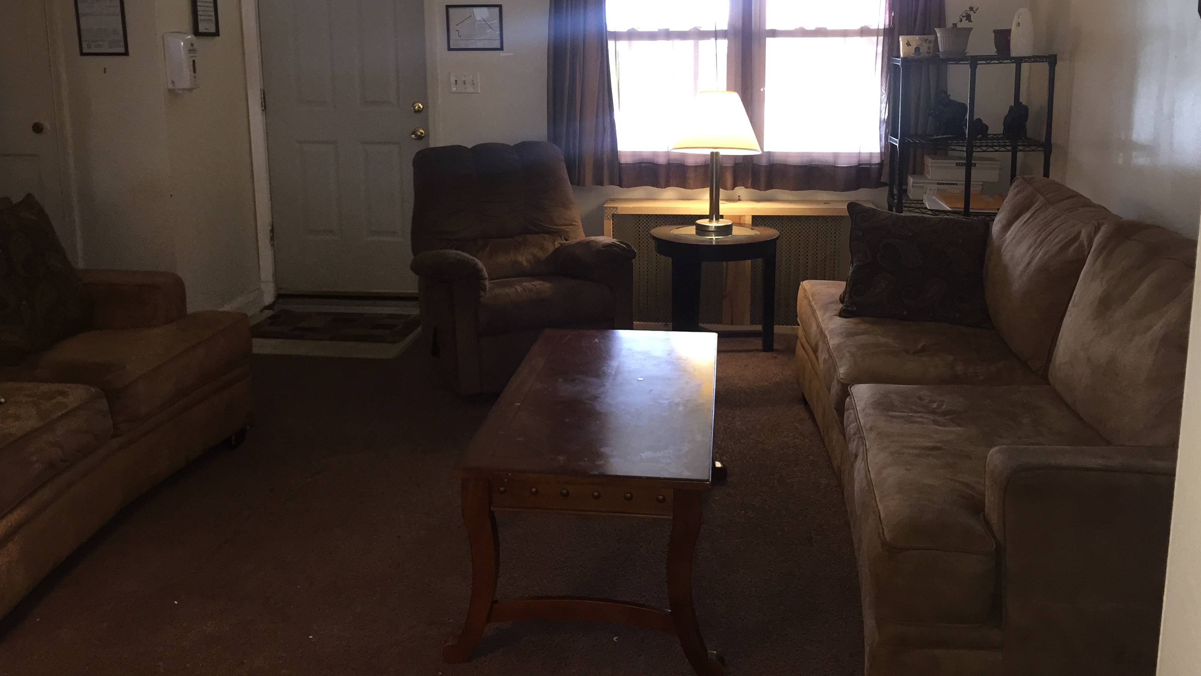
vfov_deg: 36.3
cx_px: 604
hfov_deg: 61.0
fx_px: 1019
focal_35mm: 32
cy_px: 222
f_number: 2.2
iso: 160
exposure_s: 1/30
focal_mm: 4.15
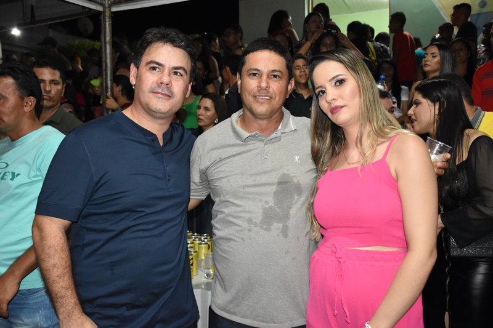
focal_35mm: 33
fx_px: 452
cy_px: 164
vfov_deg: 40.0
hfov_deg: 57.2
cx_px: 246
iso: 3200
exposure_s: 1/100
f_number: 3.5
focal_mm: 22
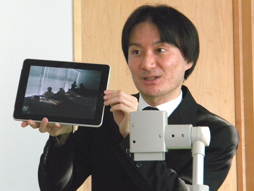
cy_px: 96
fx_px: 1086
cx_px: 127
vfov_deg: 10.0
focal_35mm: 148
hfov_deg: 13.3
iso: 800
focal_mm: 26.8
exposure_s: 1/48
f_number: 5
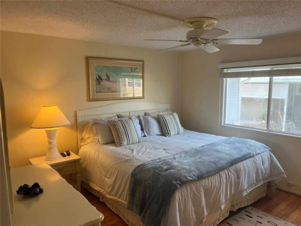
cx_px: 150
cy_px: 113
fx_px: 226
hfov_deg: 67.3
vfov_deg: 53.1
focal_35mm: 26
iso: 80
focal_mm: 5.1
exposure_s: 1/120
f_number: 1.6
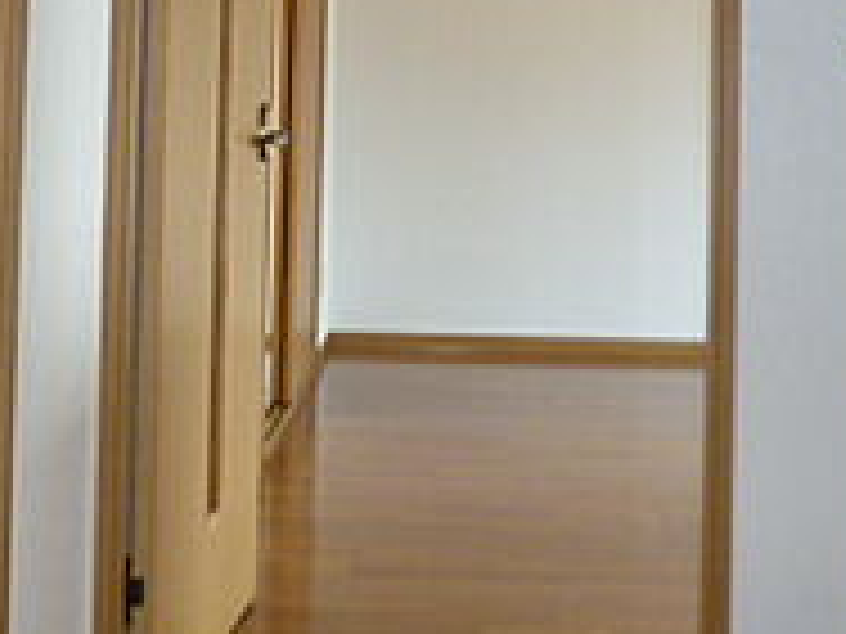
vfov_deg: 22.0
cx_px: 464
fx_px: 1589
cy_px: 38
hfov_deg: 29.8
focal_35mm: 65
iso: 250
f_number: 2.5
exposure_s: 1/60
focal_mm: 4.3
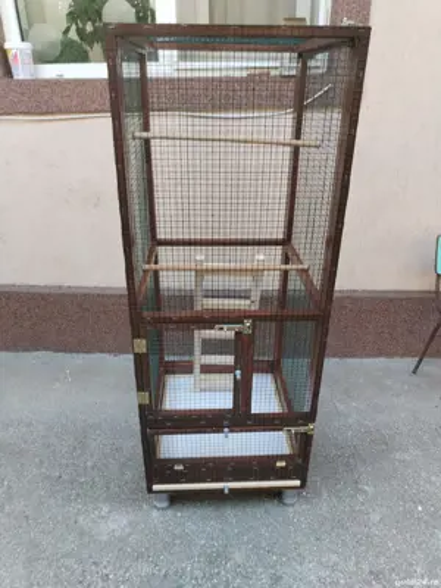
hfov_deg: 48.2
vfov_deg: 61.7
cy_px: 294
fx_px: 493
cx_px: 220
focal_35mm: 29
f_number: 1.8
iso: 167
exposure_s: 1/50
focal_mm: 4.75
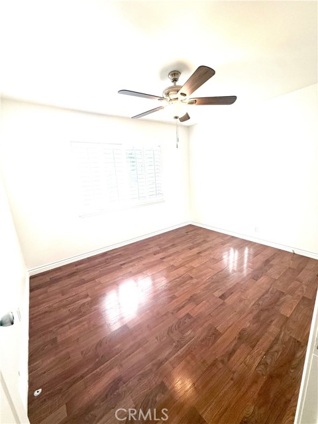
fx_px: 171
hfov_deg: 85.7
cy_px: 212
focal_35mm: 14
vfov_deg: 102.1
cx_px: 159
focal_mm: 2.22
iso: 80
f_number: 2.2
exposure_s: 1/120
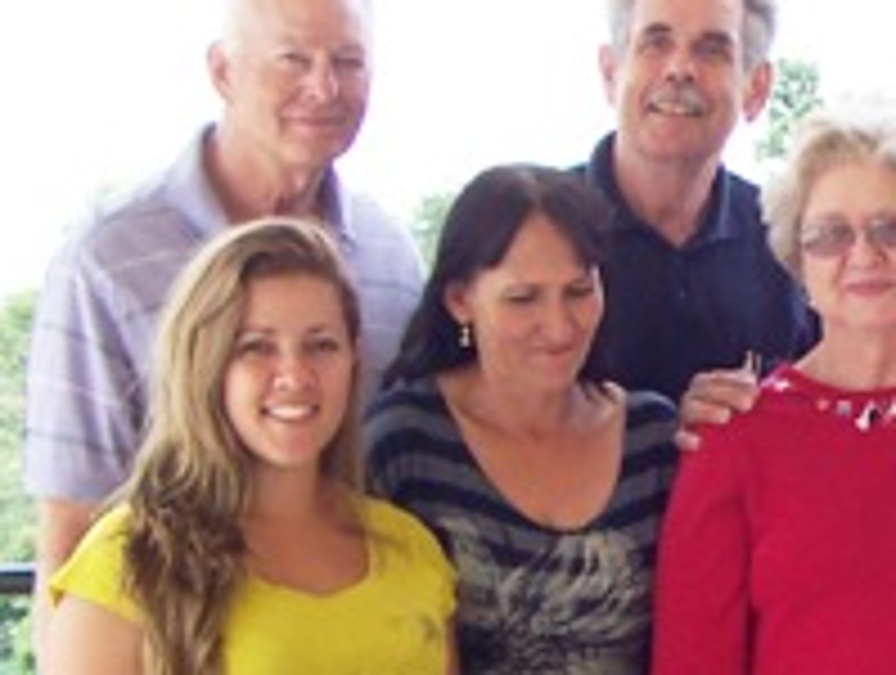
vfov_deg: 11.7
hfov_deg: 15.0
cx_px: 1117
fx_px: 3267
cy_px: 608
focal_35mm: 126
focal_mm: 7
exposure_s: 1/250
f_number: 3
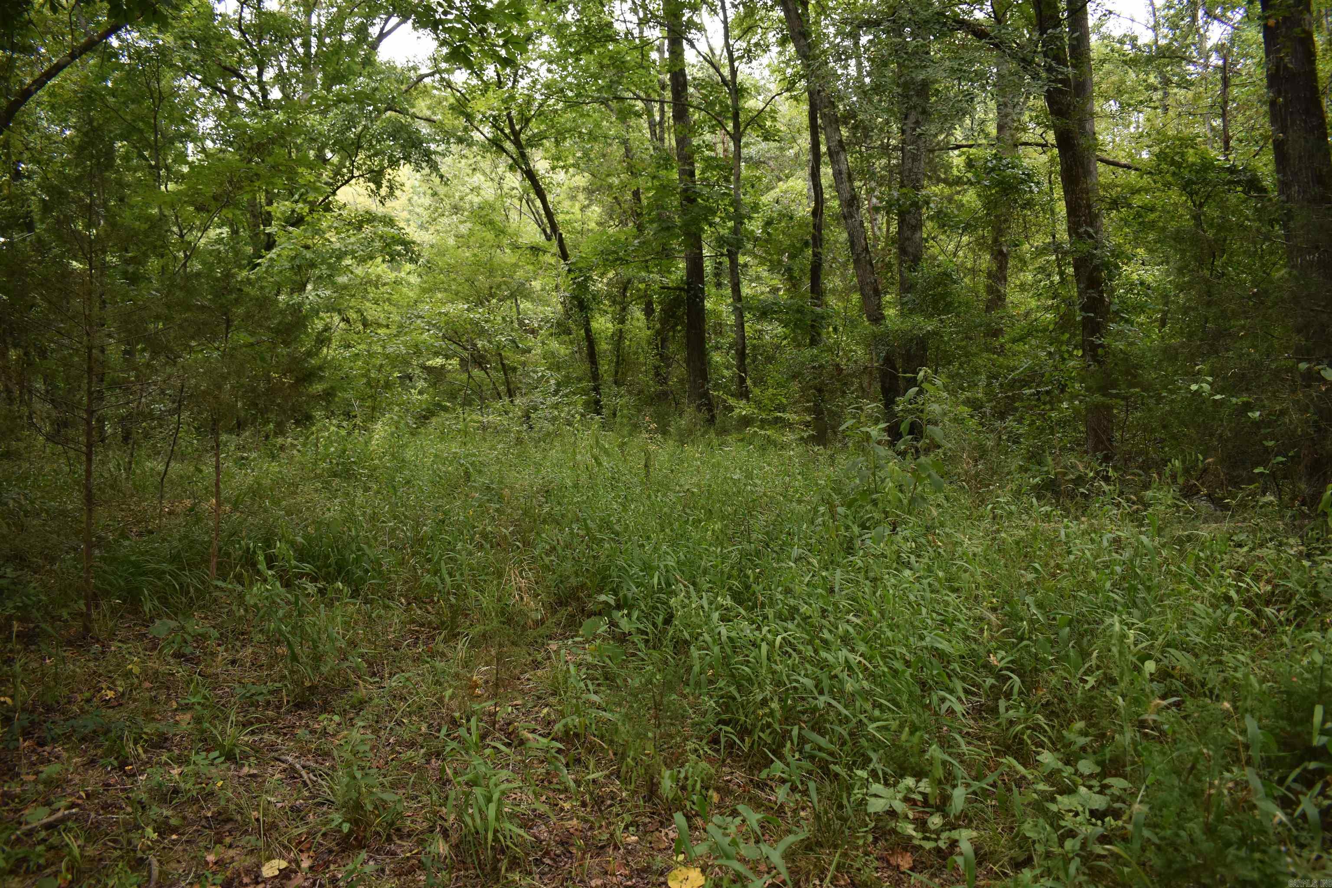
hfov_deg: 67.4
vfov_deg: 47.9
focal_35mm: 27
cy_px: 444
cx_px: 666
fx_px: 999
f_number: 4.5
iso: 400
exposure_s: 1/250
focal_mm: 18
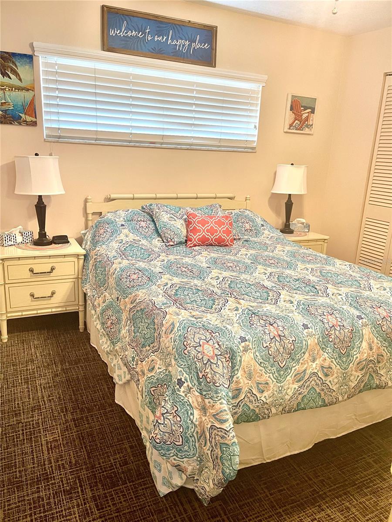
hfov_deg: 53.1
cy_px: 261
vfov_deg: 67.3
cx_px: 196
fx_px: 393
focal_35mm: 26
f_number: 1.6
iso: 200
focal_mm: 5.1
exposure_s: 1/60
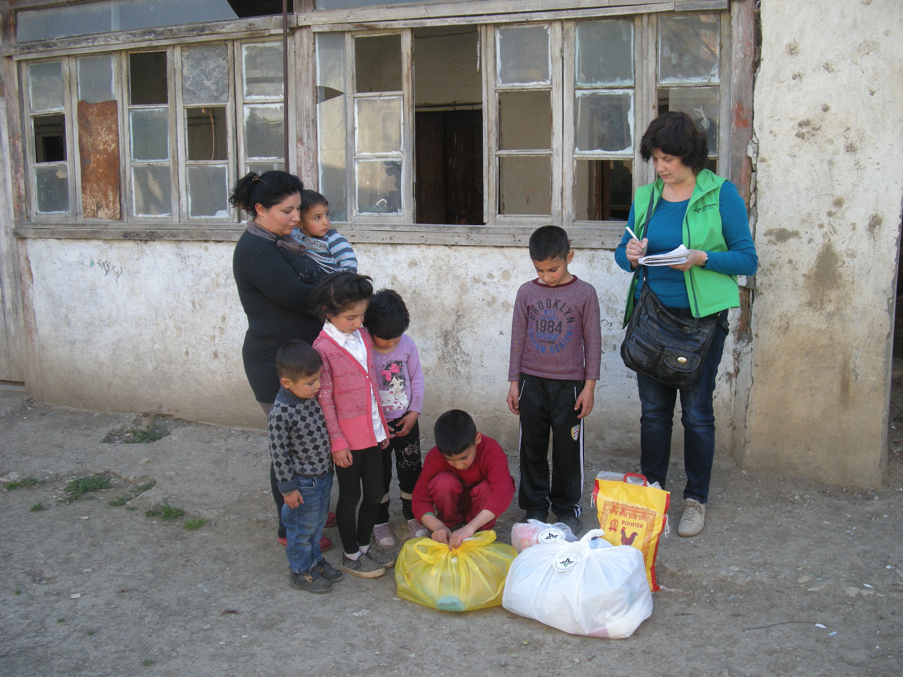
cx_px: 452
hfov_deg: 50.1
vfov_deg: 38.7
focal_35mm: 37
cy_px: 338
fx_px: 965
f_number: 2.8
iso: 64
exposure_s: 1/135
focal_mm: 7.9
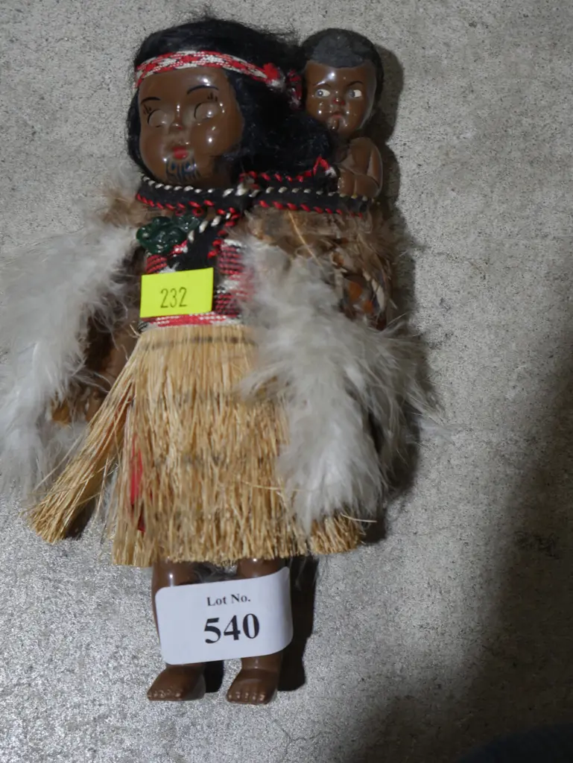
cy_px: 382
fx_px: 1588
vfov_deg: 27.0
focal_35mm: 72
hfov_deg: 20.5
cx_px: 286
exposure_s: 1/80
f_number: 5.5
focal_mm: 36
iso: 640
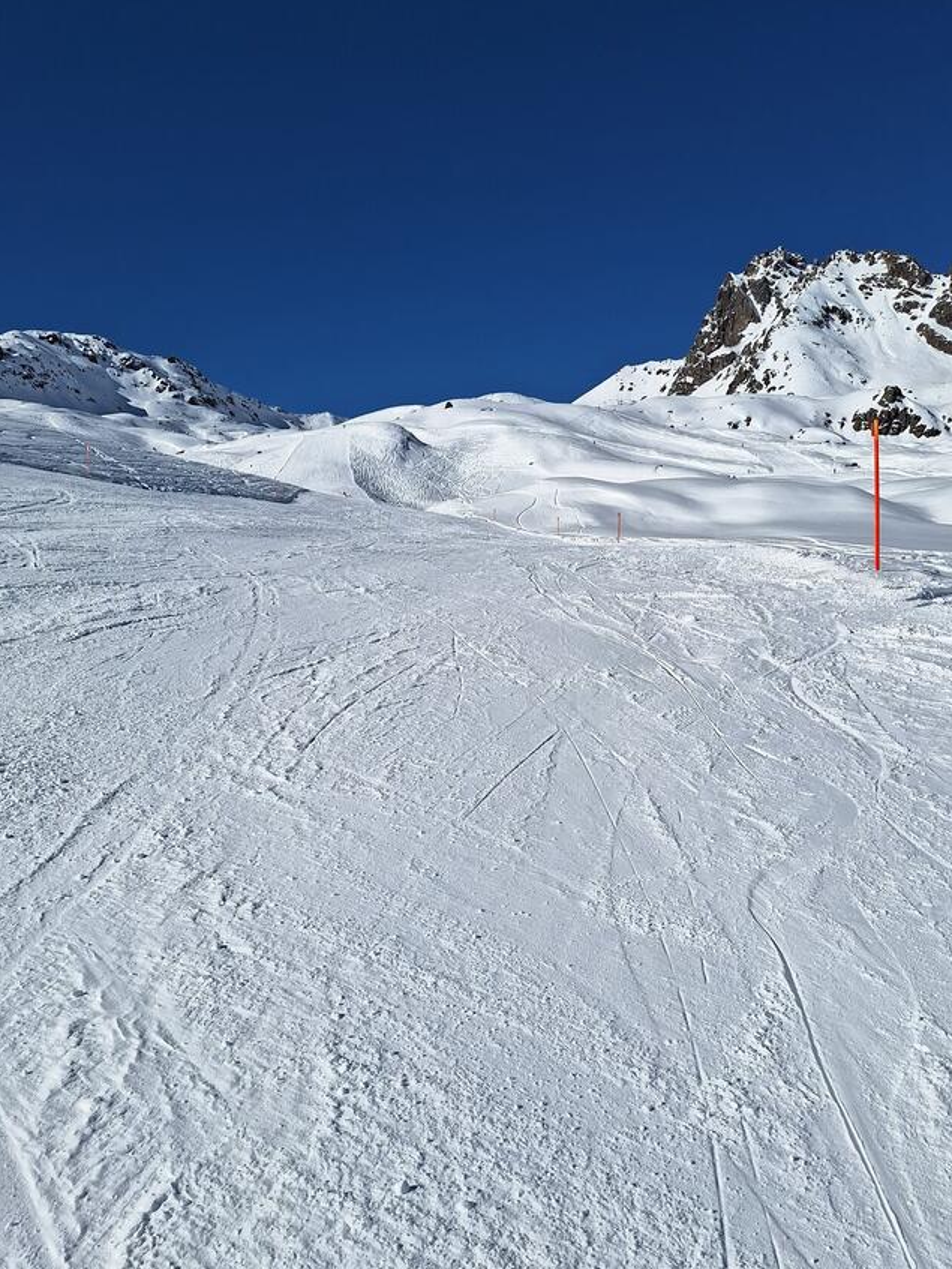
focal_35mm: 28
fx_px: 1026
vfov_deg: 63.3
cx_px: 525
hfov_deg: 49.7
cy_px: 686
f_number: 1.8
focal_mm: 5.54
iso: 40
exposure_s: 1/7463
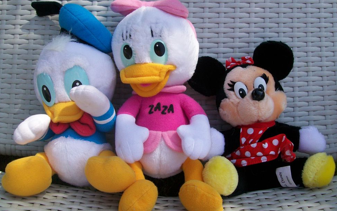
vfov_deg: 32.8
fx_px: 358
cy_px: 108
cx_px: 168
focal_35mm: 39
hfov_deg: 50.4
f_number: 2.7
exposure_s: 1/500
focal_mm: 6
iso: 64
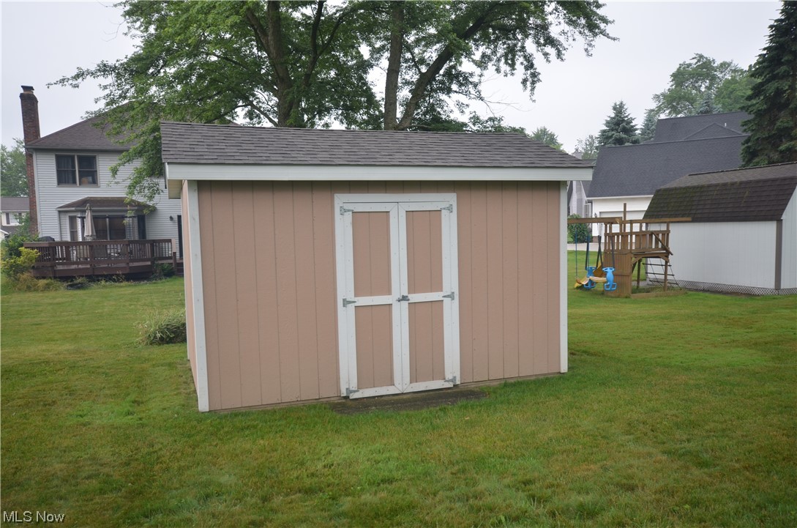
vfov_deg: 43.4
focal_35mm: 30
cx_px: 398
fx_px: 663
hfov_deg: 62.0
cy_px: 264
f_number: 5.6
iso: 200
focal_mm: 20
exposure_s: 1/50
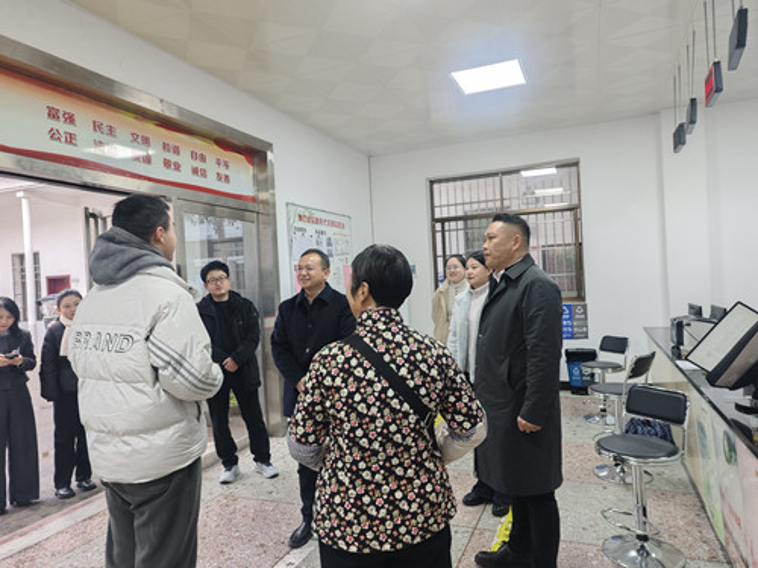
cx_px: 379
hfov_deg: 73.9
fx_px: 504
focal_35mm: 23
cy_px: 284
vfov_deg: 58.9
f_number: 1.6
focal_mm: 6.55
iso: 400
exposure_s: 1/89.2
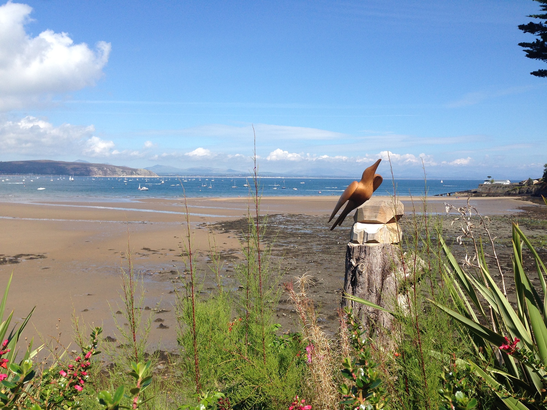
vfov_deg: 42.9
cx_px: 274
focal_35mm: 33
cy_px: 205
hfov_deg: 55.4
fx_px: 521
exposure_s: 1/1695
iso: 50
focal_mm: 4.12
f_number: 2.4
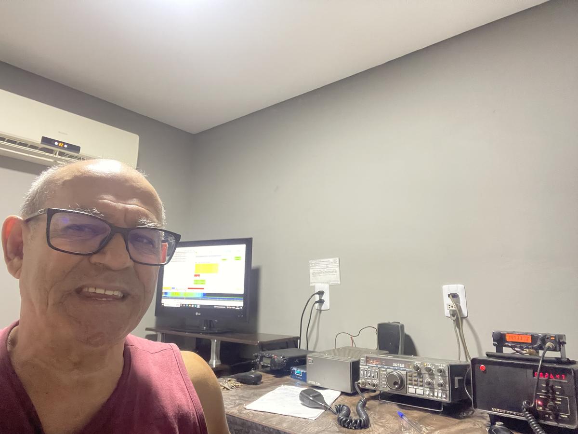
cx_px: 289
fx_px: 384
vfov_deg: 58.9
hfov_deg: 73.9
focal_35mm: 23
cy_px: 217
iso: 640
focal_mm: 2.71
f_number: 2.2
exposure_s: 1/24
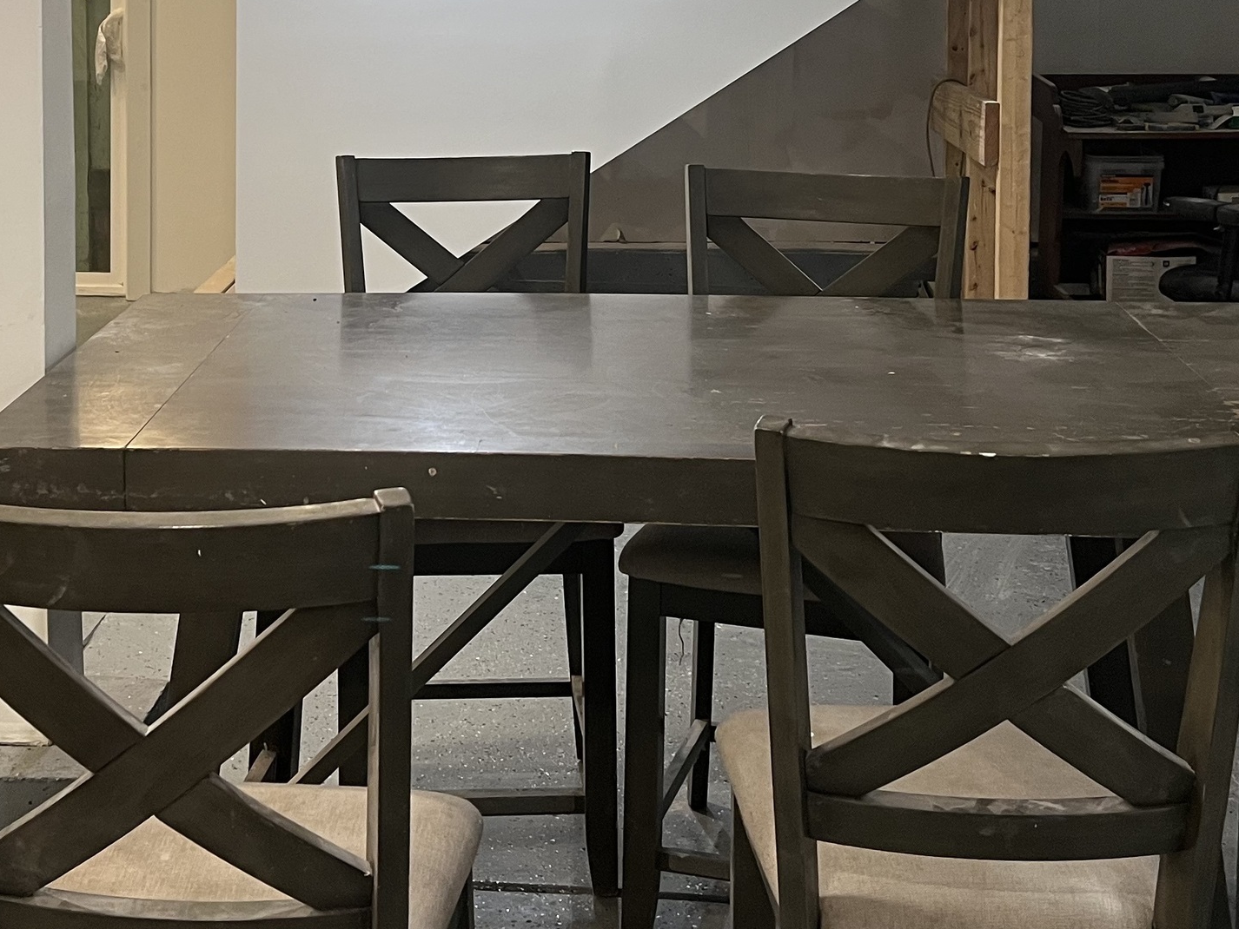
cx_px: 428
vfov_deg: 25.1
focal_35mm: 56
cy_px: 54
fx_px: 2005
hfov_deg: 34.1
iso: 125
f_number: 1.5
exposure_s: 1/60
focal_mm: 5.7
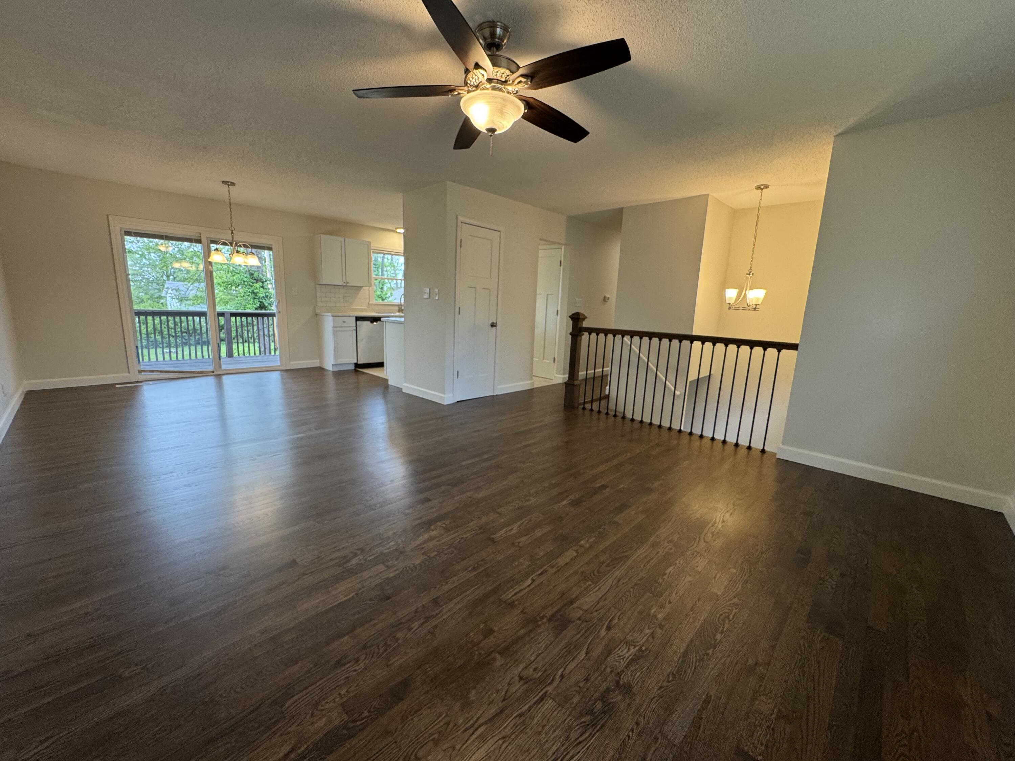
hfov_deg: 102.1
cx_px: 508
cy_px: 380
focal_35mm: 14
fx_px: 411
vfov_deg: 85.7
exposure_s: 1/120
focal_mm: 2.22
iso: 160
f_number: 2.2
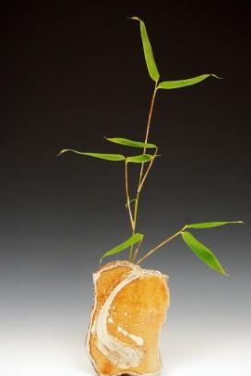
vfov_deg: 31.9
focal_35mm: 63
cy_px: 205
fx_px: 659
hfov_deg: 21.6
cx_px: 137
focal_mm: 38
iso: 800
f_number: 5
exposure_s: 1/100
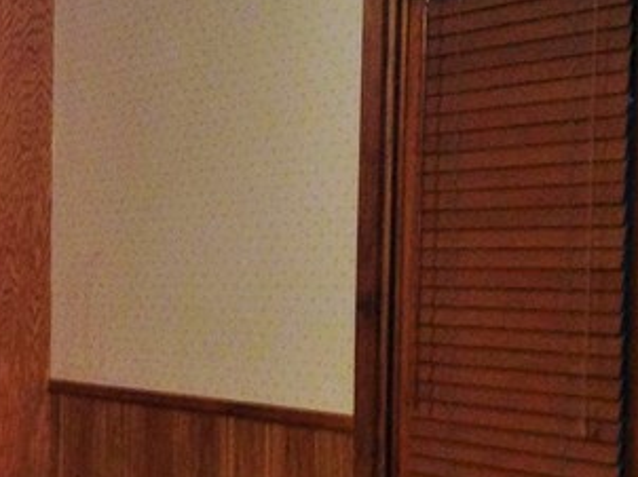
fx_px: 2063
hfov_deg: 16.3
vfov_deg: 13.1
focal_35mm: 112
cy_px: 397
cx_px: -270
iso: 160
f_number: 2.4
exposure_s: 1/20
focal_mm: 4.12
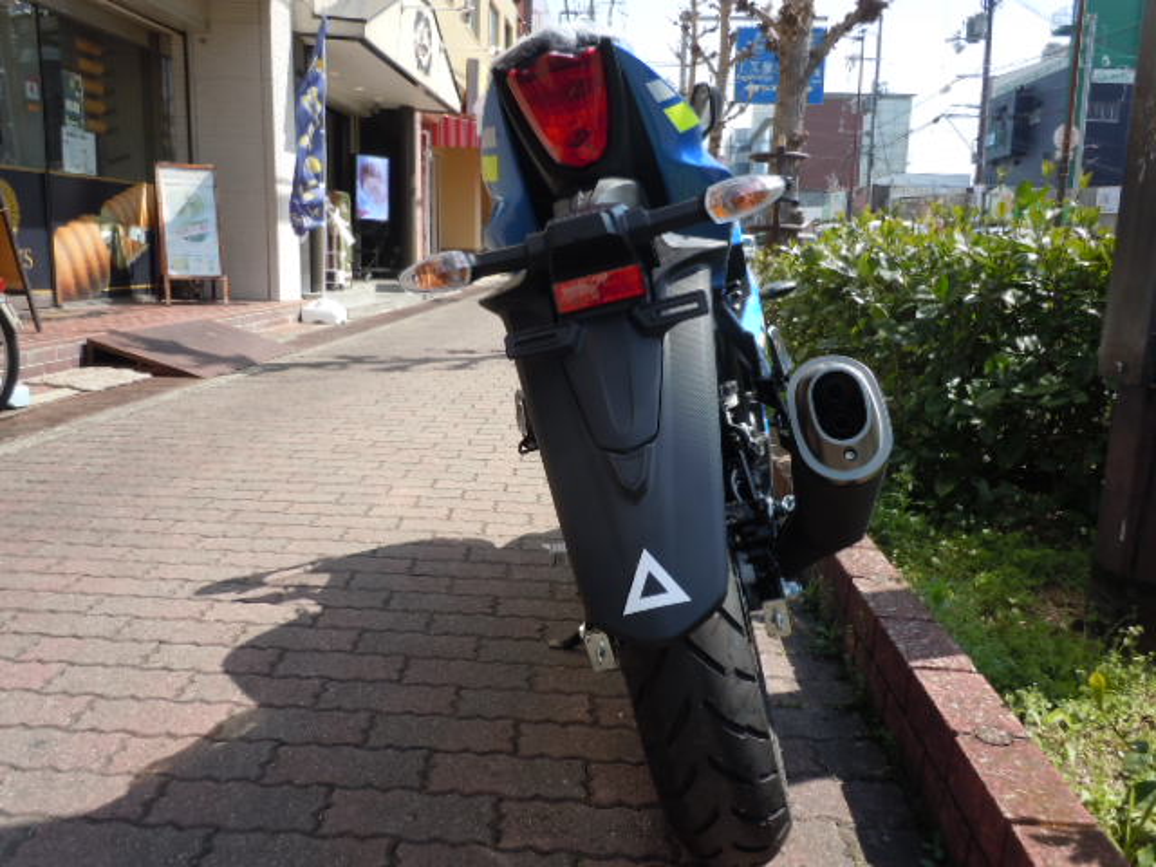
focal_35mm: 28
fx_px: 935
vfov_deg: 49.7
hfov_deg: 63.4
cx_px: 578
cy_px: 434
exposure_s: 1/320
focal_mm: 5
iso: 100
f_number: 3.7
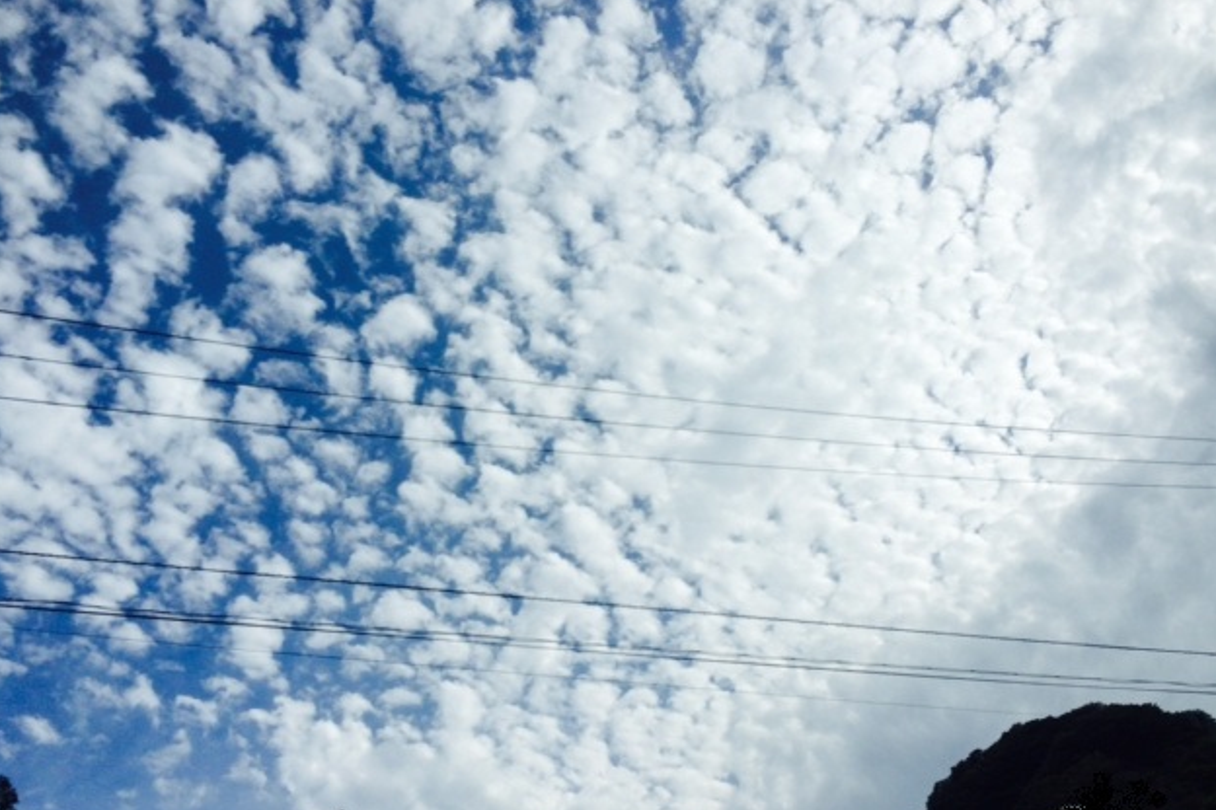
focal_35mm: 32
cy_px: 460
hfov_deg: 58.7
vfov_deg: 41.0
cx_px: 610
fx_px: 1081
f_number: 2.2
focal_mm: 4.12
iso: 32
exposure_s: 1/5128
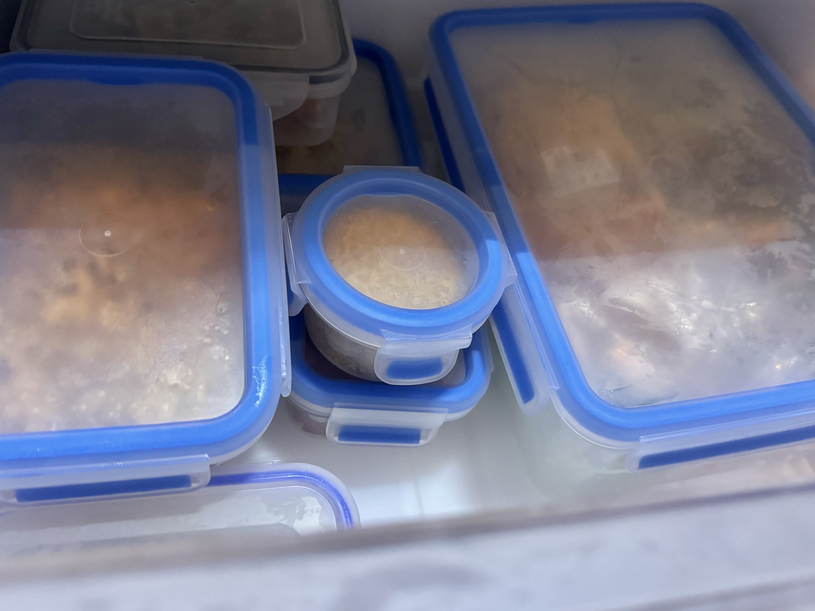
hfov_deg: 63.4
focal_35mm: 28
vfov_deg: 49.7
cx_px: 413
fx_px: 659
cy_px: 284
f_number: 1.78
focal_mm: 6.76
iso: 800
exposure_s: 1/60
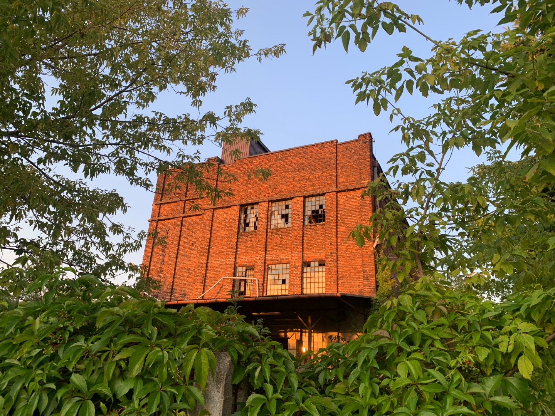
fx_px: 417
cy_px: 208
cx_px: 278
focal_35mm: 26
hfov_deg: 67.3
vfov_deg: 53.1
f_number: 1.8
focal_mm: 4.25
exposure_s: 1/154
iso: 25
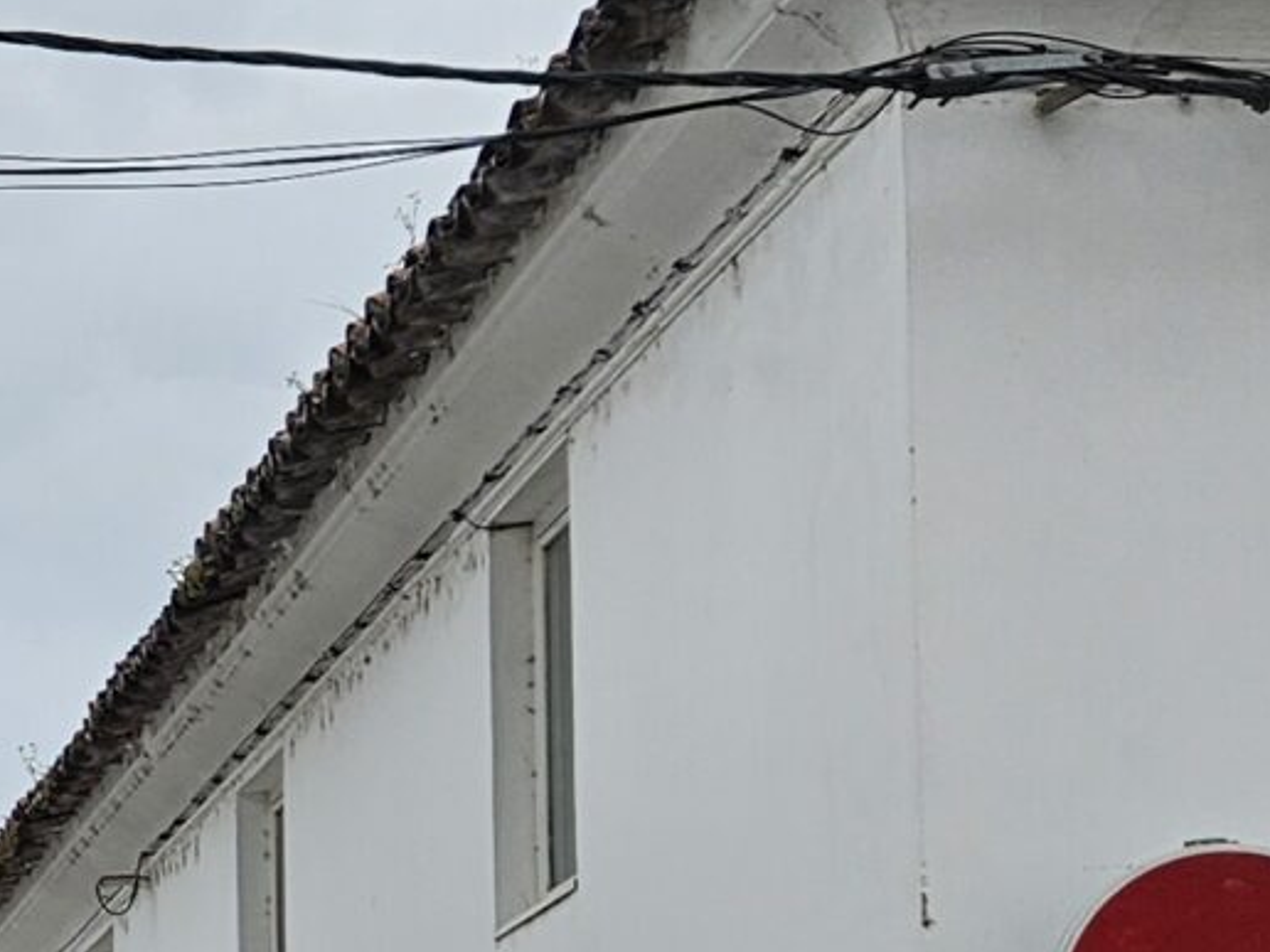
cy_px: 1289
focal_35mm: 114
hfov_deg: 14.1
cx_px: -1398
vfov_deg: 12.5
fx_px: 4182
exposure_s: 1/1000
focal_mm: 5.4
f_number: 1.8
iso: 25
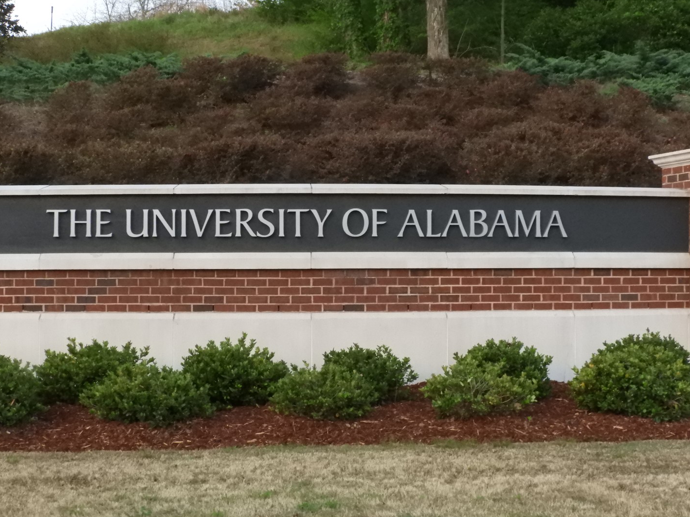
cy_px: 258
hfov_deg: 29.4
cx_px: 345
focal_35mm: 66
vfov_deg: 22.3
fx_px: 1316
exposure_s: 1/100
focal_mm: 11.6
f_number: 7.6
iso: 1600
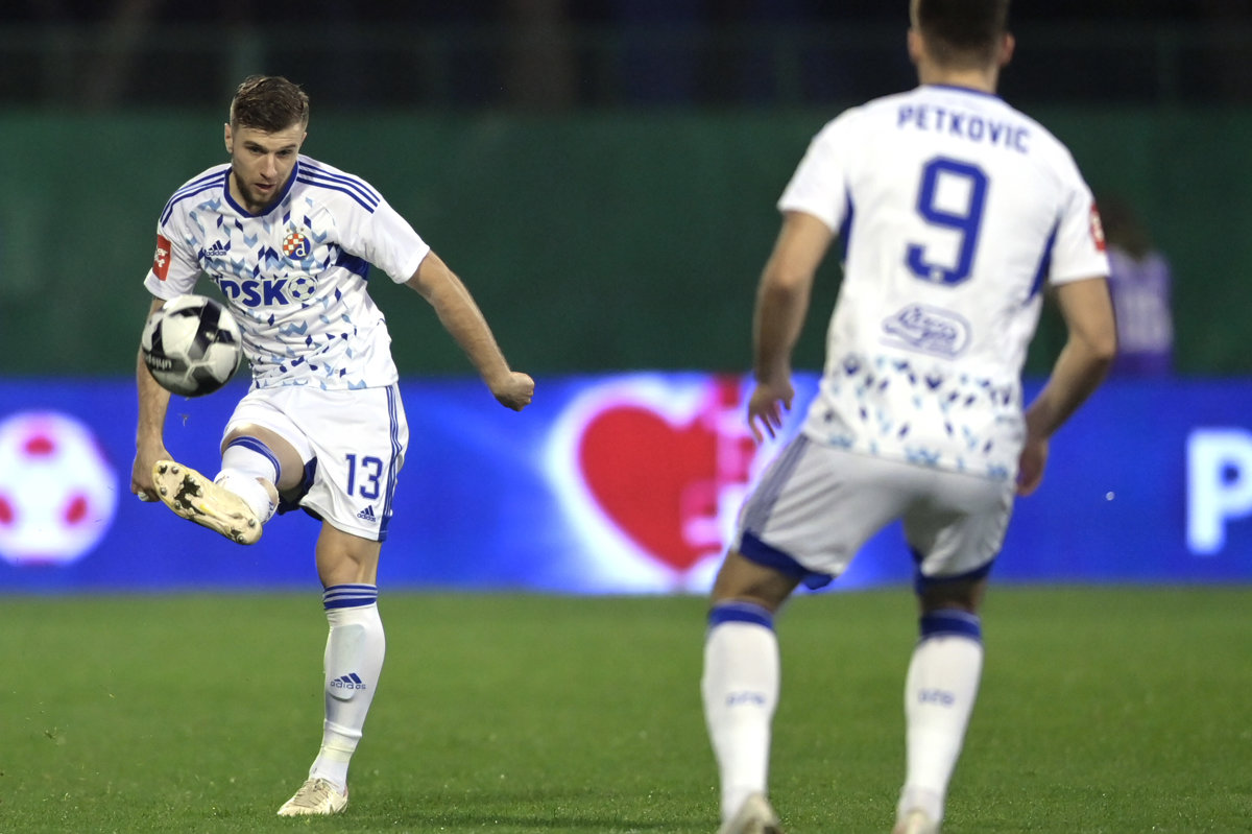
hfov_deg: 5.2
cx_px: 626
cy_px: 417
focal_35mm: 400
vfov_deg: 3.4
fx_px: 13905
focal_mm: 400
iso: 5000
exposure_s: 1/1250
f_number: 2.8
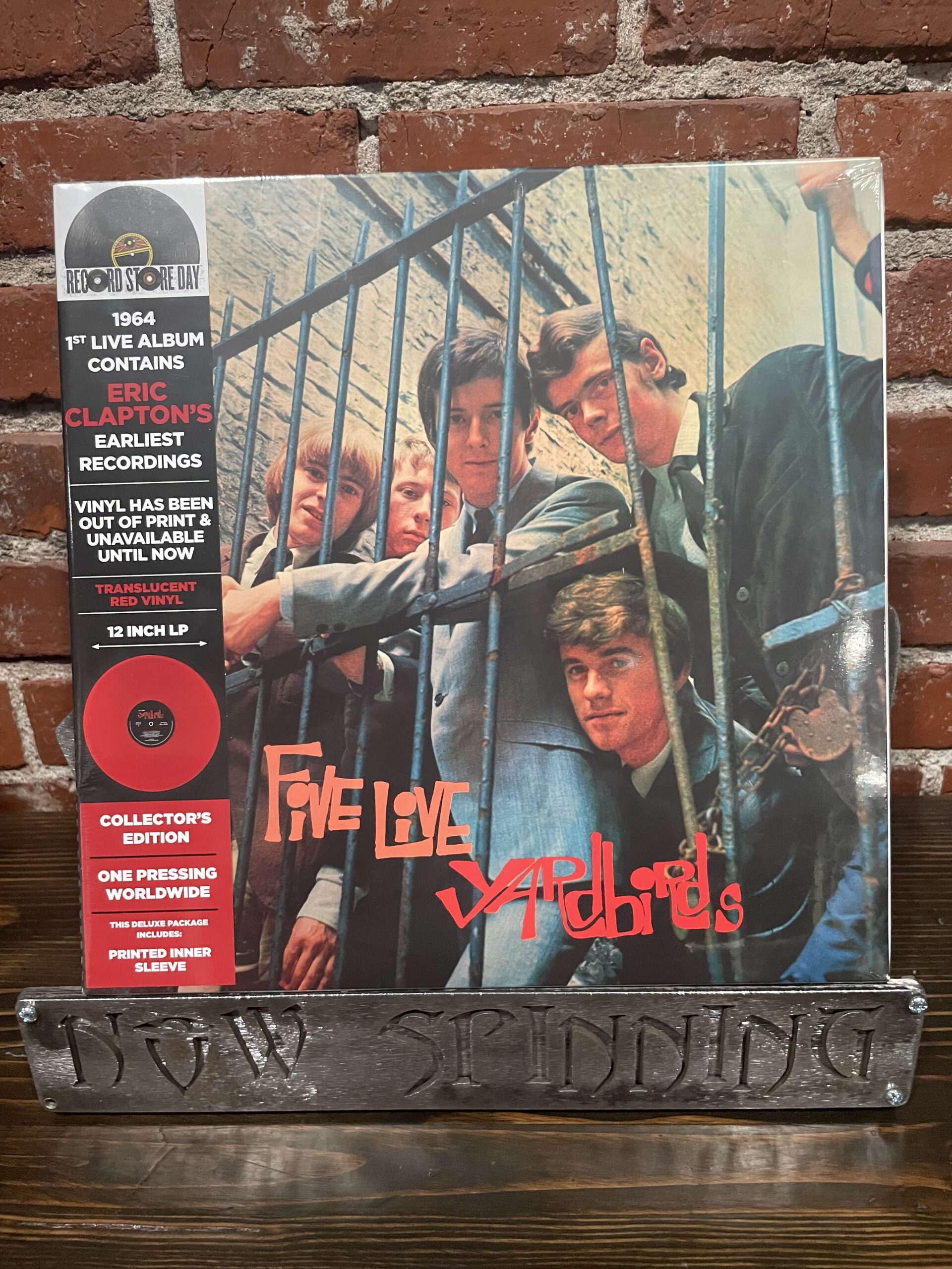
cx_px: 476
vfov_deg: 67.3
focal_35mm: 26
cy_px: 634
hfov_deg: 53.1
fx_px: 953
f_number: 1.6
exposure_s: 1/30
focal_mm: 4.2
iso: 640
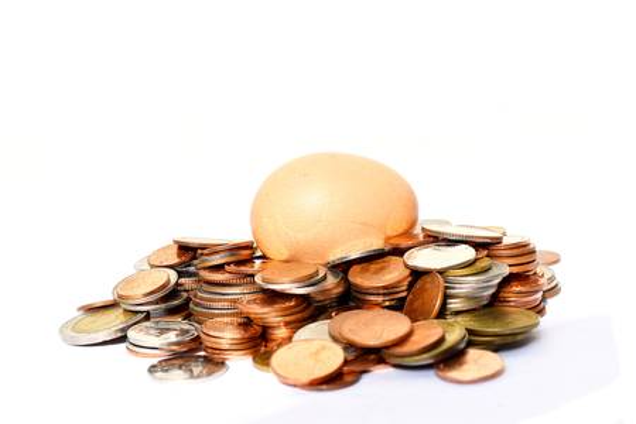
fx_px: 927
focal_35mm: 52
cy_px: 212
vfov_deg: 25.8
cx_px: 318
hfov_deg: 37.9
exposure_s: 1/500
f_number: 11
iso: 200
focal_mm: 35
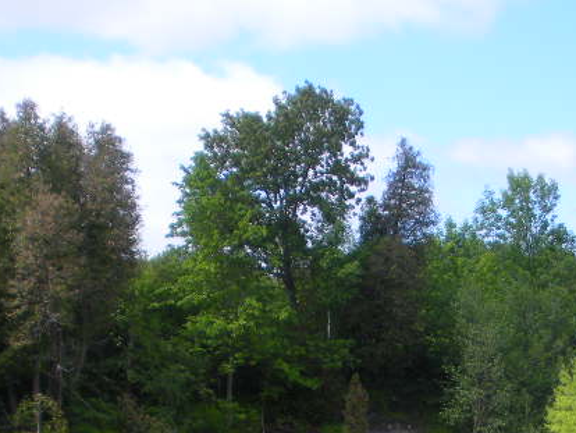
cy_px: 512
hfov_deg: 21.9
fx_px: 1482
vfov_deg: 16.0
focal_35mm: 89
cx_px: 395
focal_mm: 6.3
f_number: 3.5
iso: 64
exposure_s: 1/424
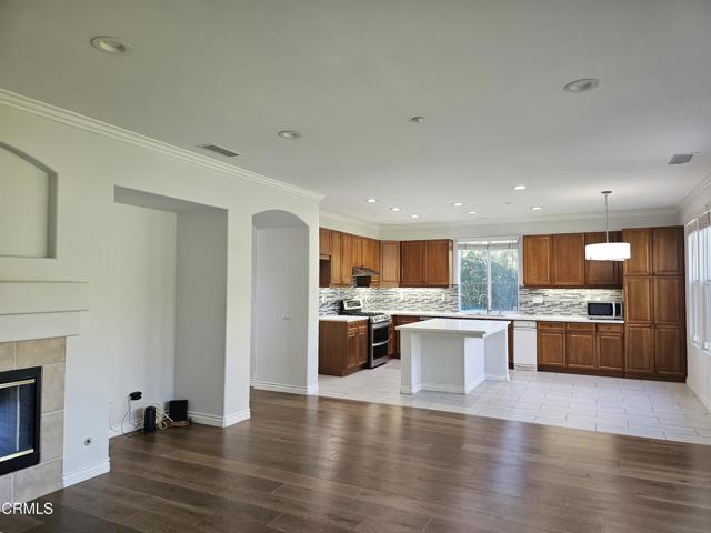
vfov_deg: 58.9
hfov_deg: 73.9
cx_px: 356
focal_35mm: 23
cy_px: 266
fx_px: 472
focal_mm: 6.3
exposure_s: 1/120
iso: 160
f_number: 1.7
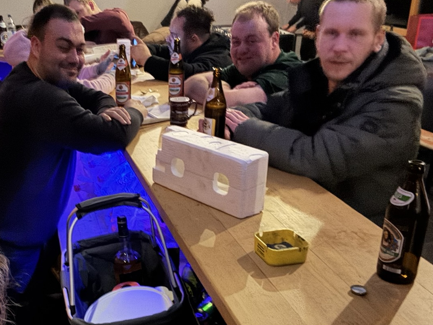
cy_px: 204
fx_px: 550
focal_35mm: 44
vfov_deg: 32.7
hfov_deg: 41.7
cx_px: 108
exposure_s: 1/14
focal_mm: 2.69
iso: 1250
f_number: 1.9
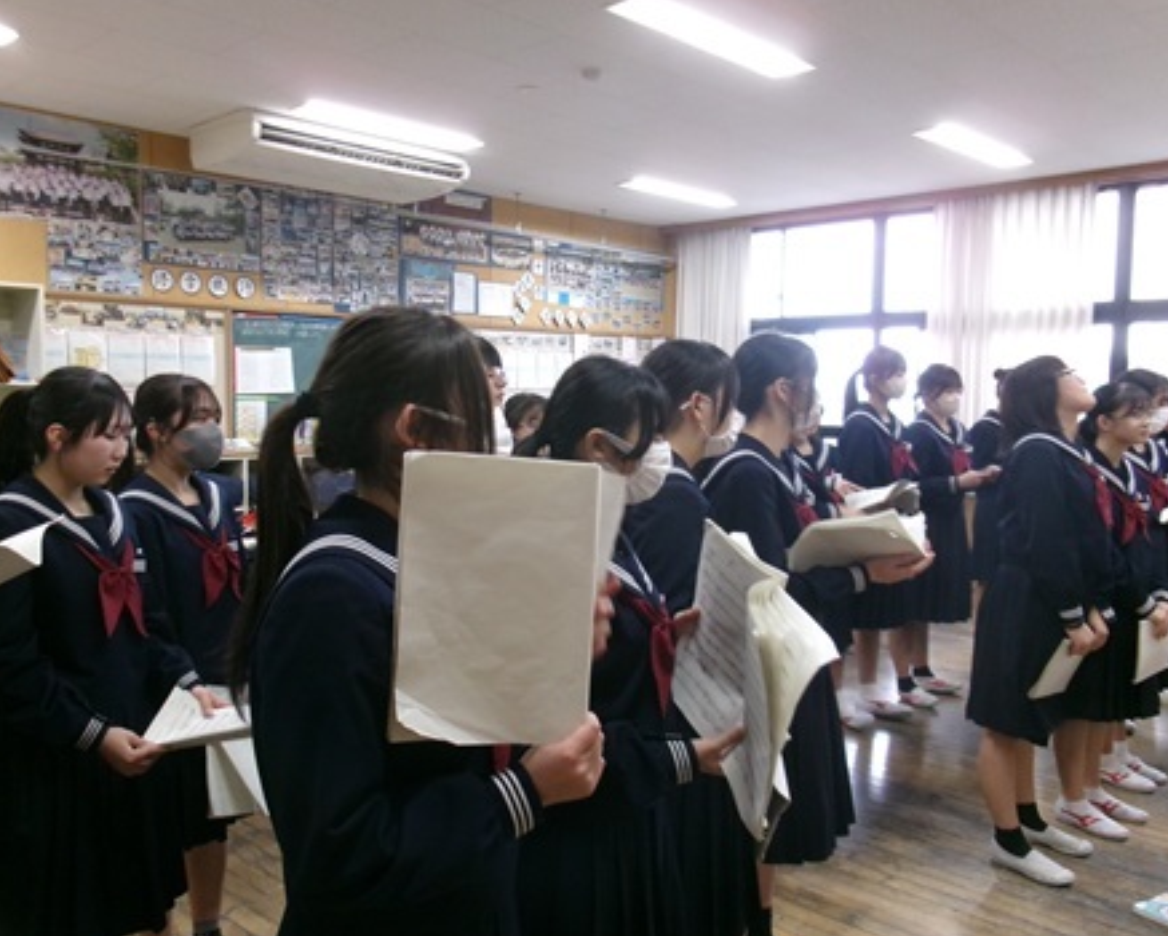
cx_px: 548
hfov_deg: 58.7
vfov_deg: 48.5
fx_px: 1038
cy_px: 473
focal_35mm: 30
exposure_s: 1/34
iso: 286
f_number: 3.9
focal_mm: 5.1
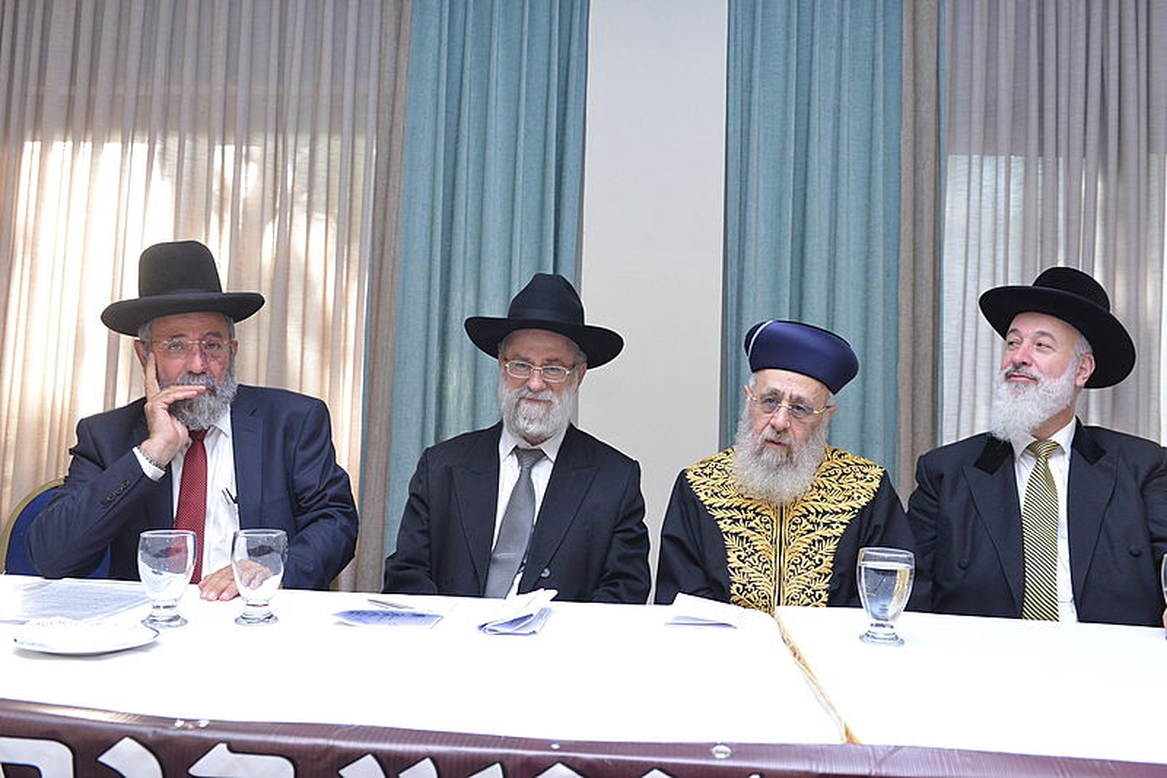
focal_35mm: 32
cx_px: 584
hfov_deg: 58.7
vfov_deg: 41.1
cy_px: 389
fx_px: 1037
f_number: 5
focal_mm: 32
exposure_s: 1/125
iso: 2500
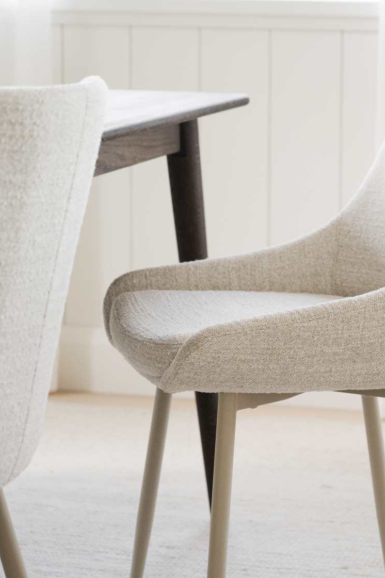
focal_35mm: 125
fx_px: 2006
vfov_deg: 16.4
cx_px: 275
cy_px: 276
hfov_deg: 10.9
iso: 1600
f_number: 4
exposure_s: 1/80
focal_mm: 70
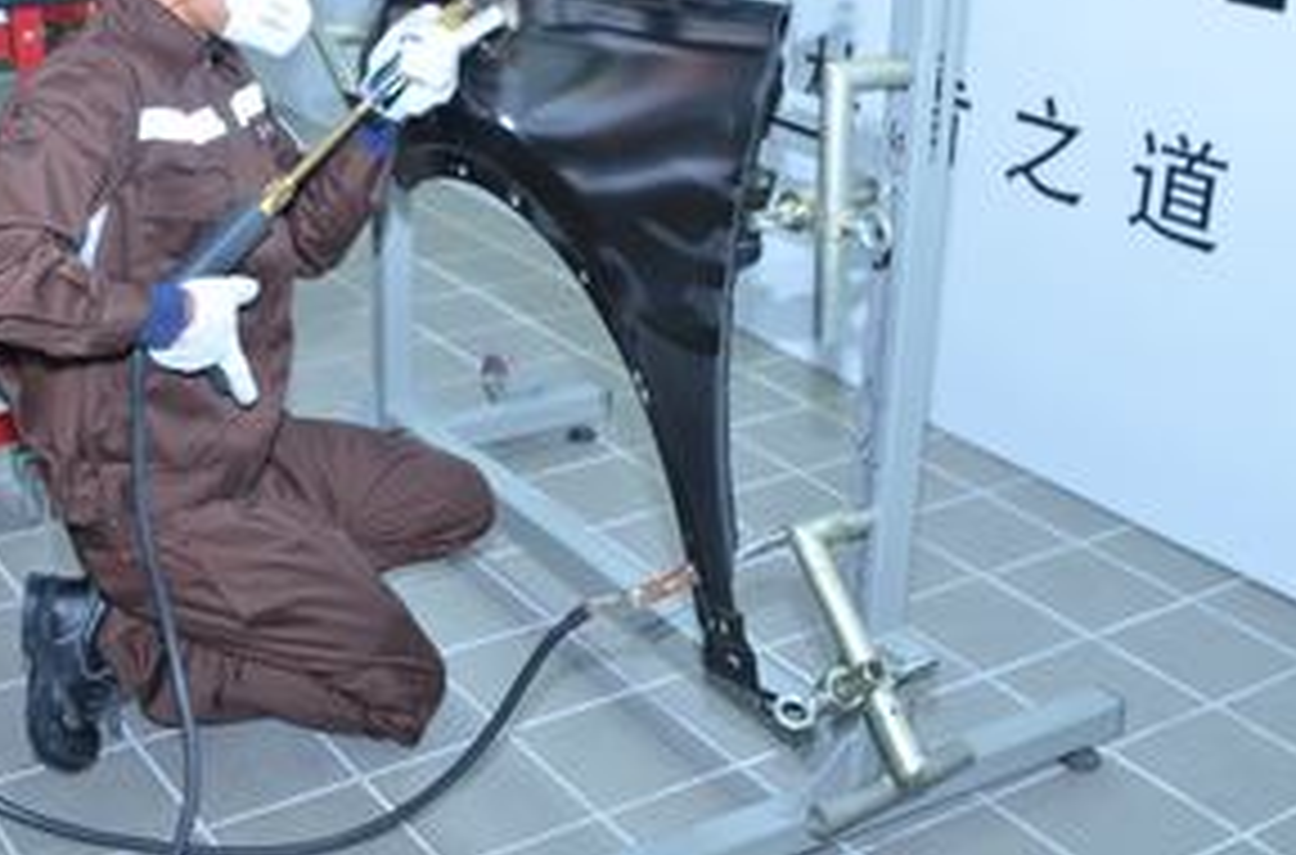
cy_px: 302
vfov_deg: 26.7
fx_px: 1794
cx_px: 441
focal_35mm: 50
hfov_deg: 39.3
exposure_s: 1/125
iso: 500
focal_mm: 24
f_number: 3.5
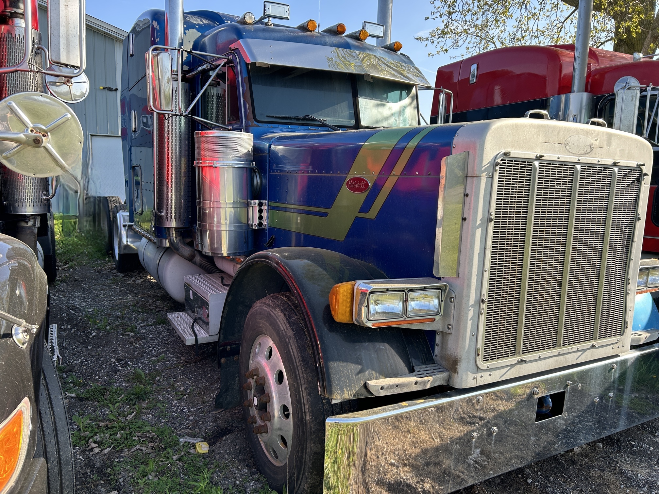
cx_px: 330
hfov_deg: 67.3
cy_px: 247
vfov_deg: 53.1
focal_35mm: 26
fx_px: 495
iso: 50
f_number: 1.5
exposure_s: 1/846
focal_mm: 5.7
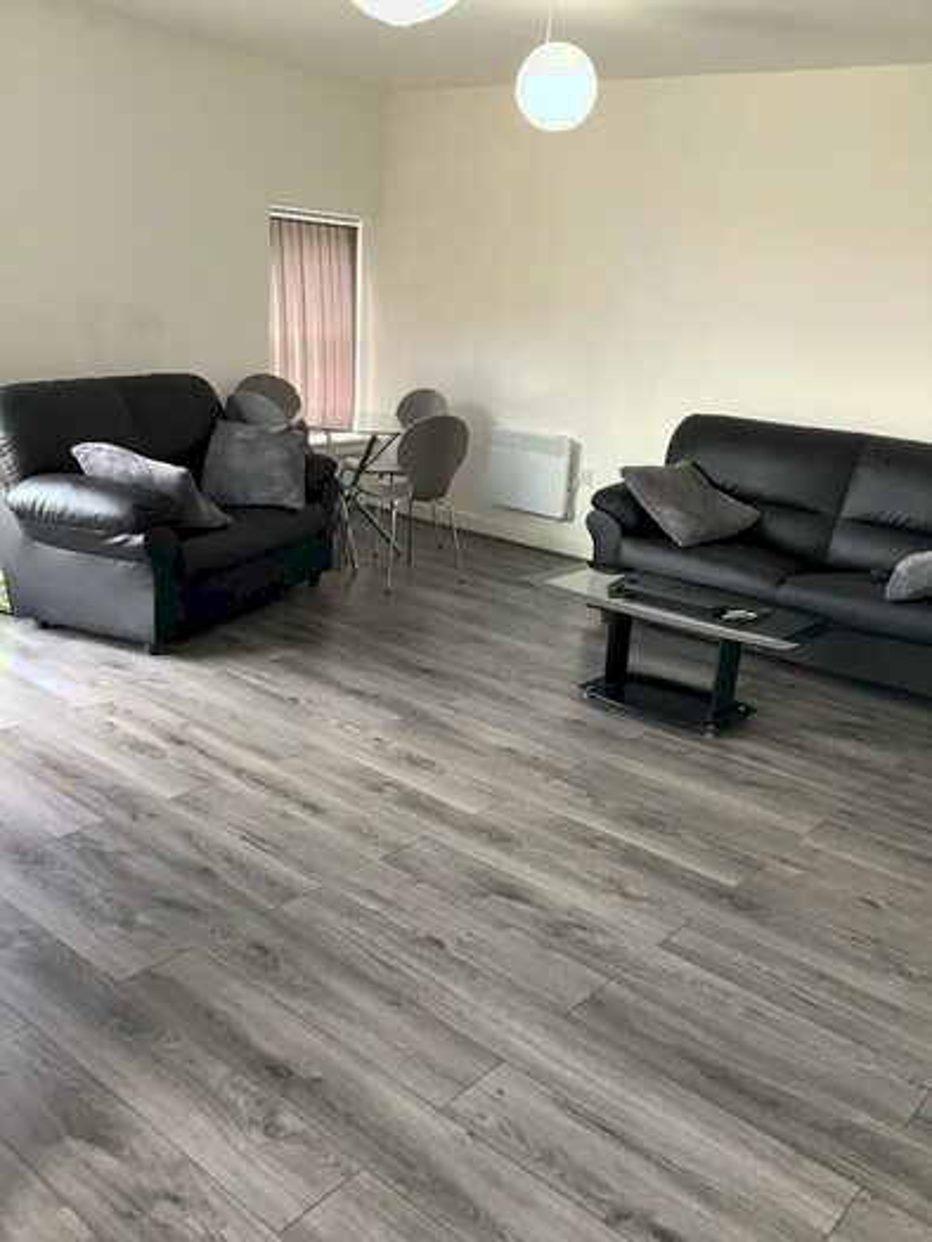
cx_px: 466
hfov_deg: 45.5
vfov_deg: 58.3
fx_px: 1112
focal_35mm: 31
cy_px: 621
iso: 50
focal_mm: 3.3
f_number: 2.4
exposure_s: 1/33
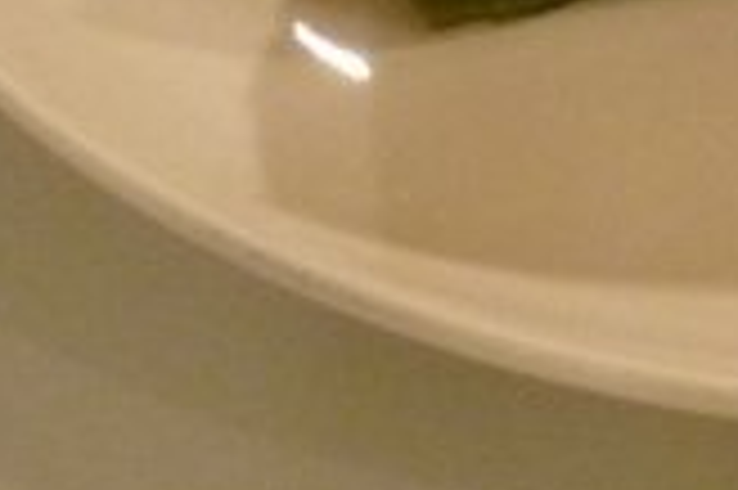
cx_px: 914
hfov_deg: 13.1
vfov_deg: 8.6
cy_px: -472
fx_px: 3113
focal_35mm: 152
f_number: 2.8
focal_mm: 4.4
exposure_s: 1/30
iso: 400
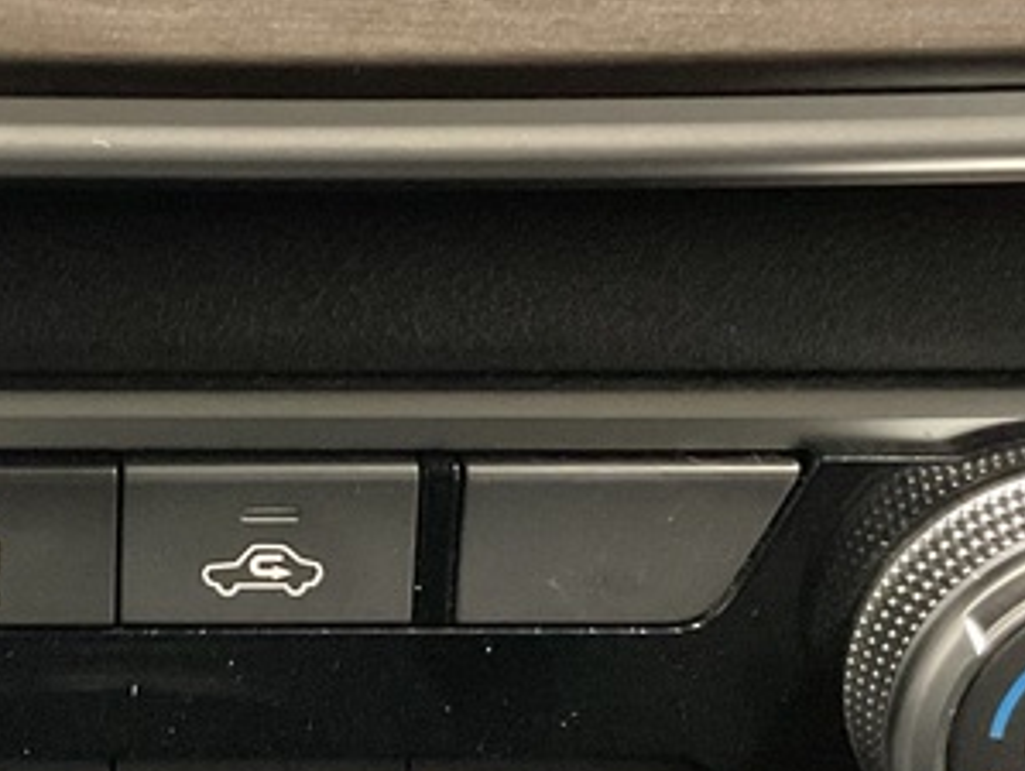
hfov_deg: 20.4
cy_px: 463
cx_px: 10
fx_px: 2757
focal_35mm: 93
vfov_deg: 15.9
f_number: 1.8
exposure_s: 1/30
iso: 500
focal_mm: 3
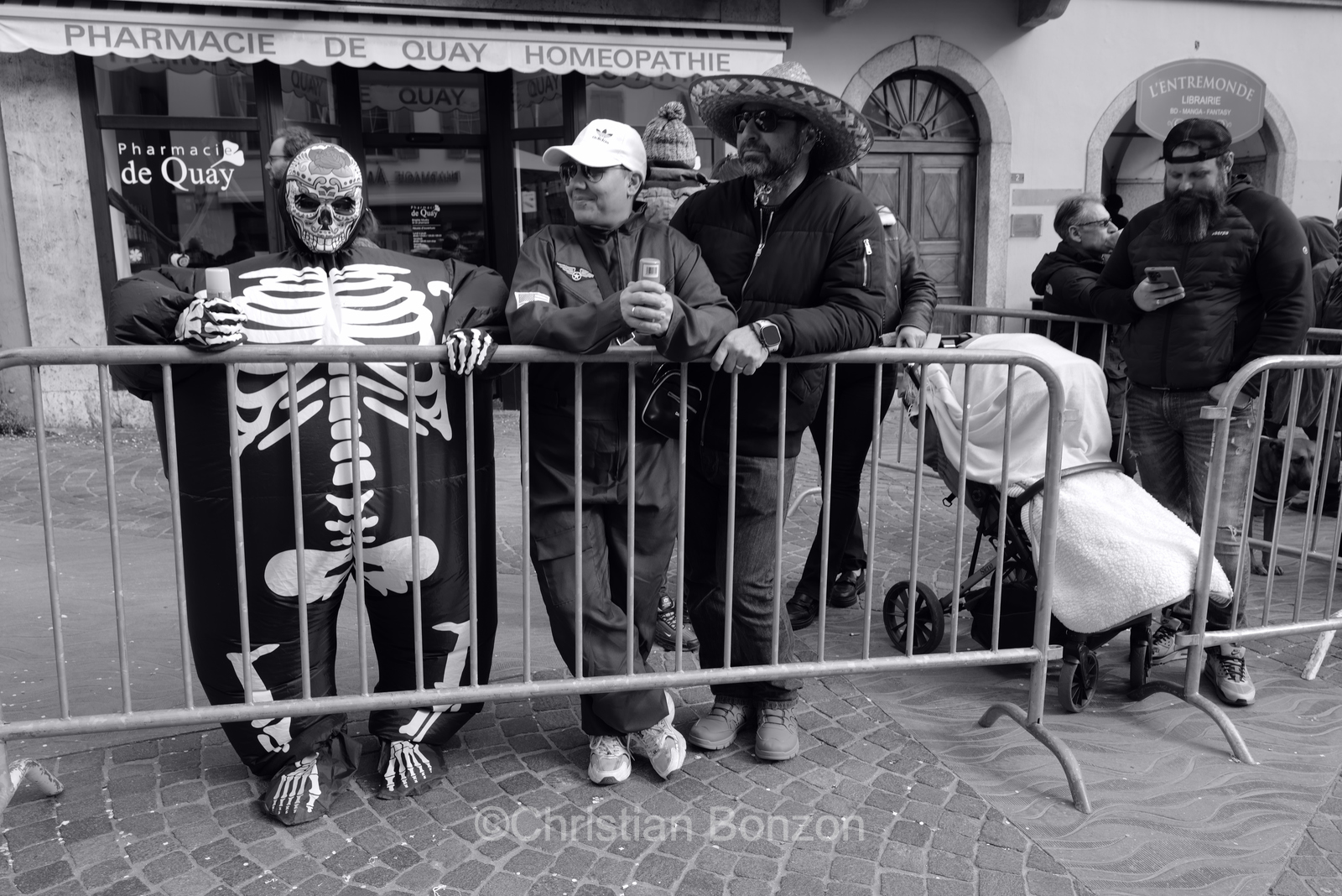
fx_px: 1044
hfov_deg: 65.5
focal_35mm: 28
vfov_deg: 46.4
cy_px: 448
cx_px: 671
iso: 200
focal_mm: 28
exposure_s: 1/160
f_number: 5.6
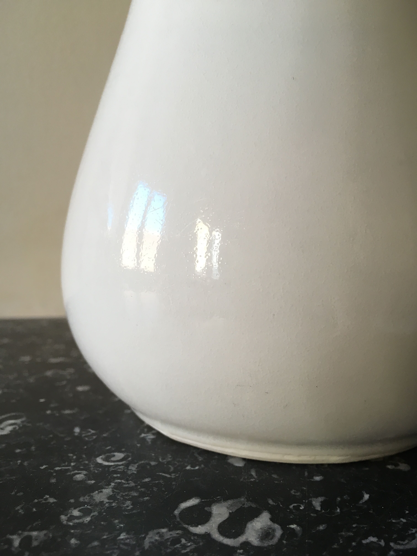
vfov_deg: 61.7
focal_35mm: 29
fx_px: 466
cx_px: 208
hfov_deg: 48.2
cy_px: 278
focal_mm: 4.15
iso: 40
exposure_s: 1/33
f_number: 2.2
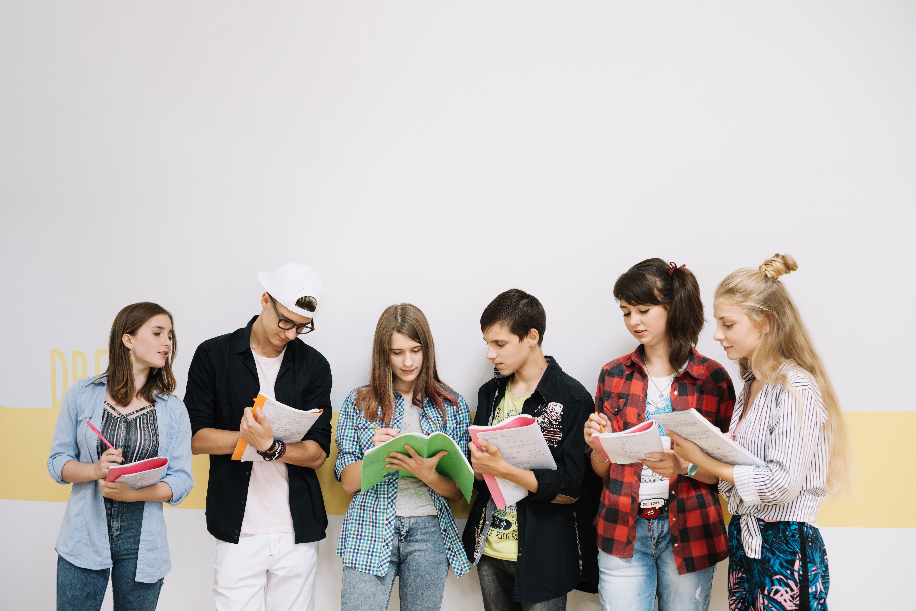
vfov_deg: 27.0
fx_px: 1273
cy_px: 306
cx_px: 458
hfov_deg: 39.6
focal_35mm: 50
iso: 500
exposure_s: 1/200
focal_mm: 50
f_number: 3.2
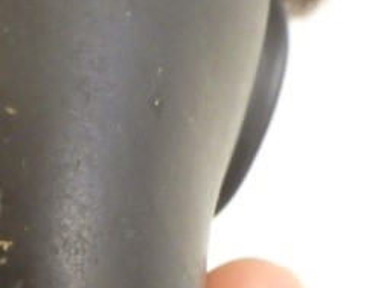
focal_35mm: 71
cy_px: 267
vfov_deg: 20.3
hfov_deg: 25.6
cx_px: -24
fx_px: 788
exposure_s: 1/45
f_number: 3.5
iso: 1600
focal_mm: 5
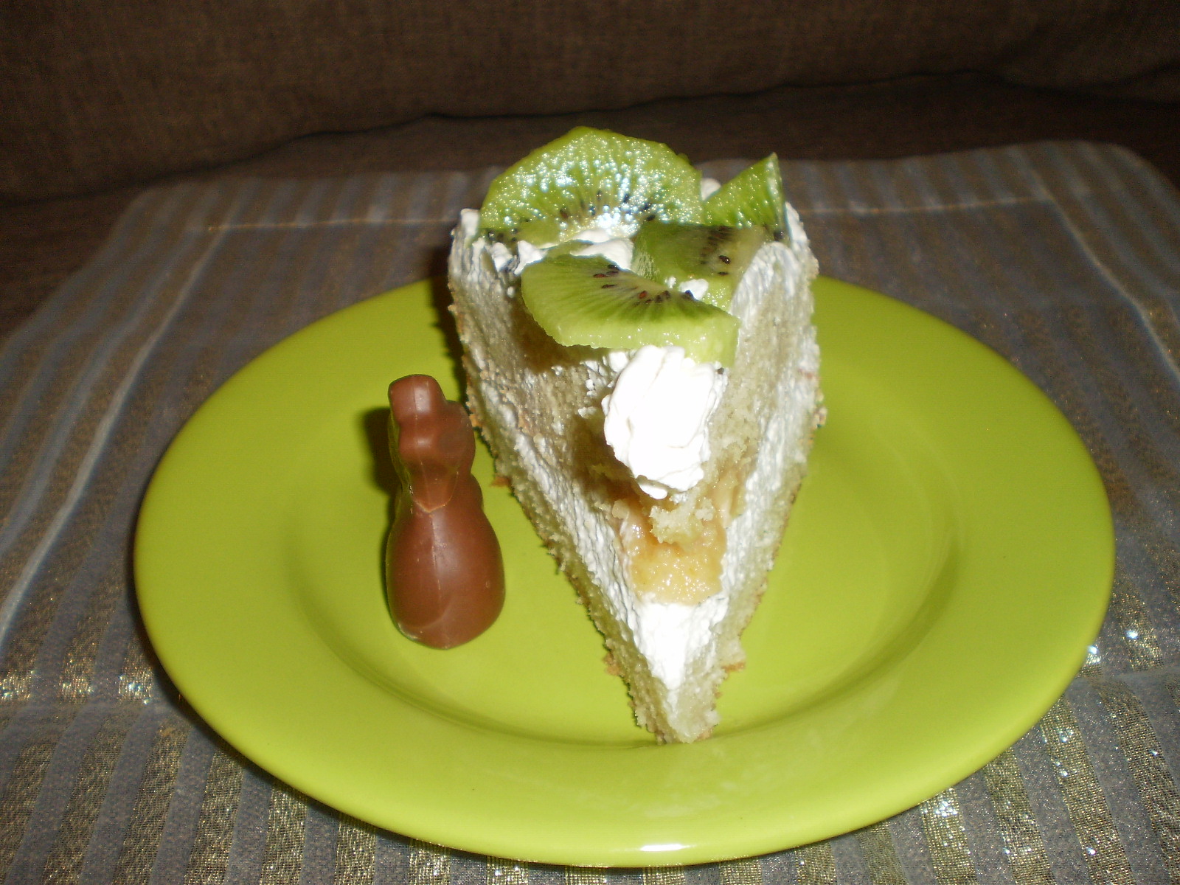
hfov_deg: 51.4
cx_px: 590
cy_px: 442
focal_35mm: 36
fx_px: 1227
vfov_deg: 39.7
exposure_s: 1/30
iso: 125
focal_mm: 6.3
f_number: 3.1
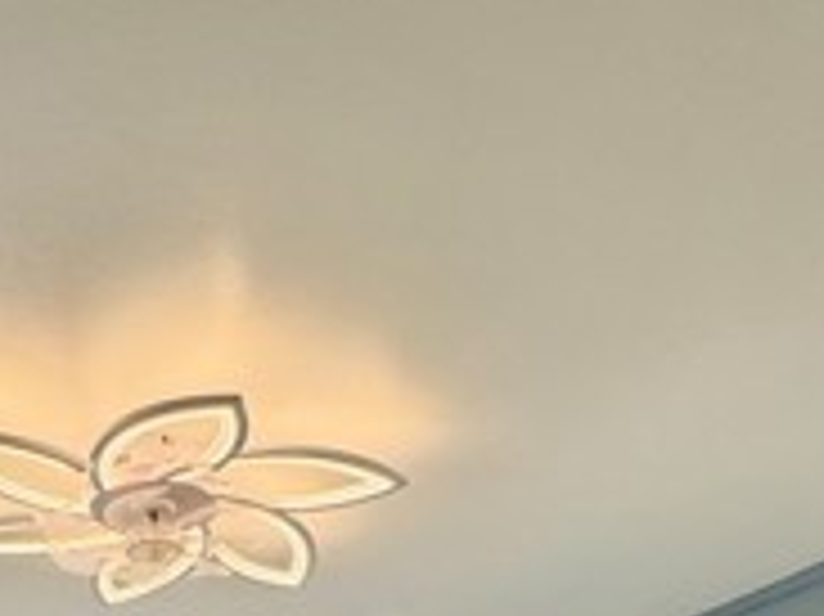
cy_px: 976
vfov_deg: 22.8
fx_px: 1166
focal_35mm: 49
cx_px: 198
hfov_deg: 37.9
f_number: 2.2
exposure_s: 1/283
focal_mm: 2.22
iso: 40
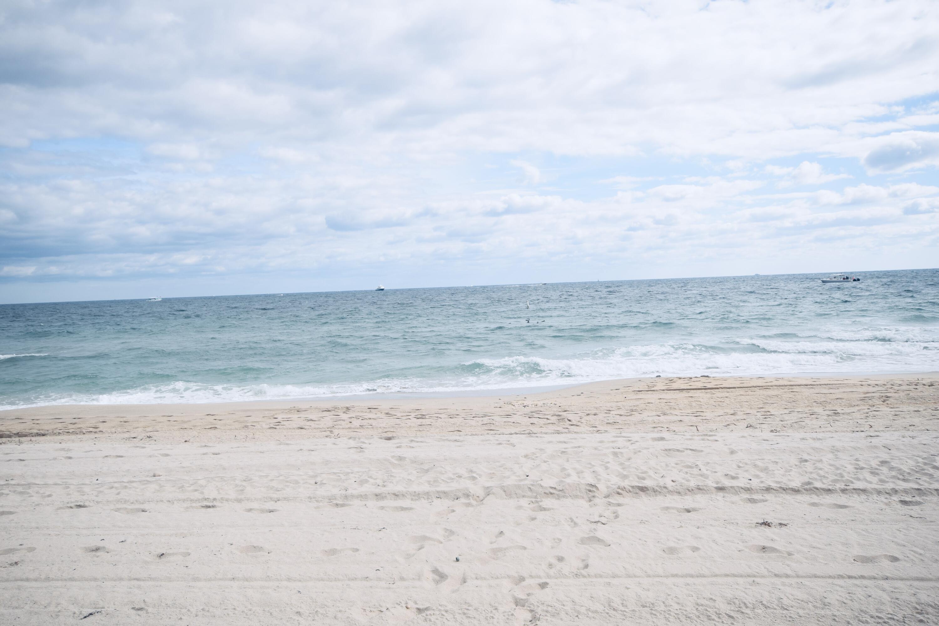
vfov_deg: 43.6
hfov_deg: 61.9
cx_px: 470
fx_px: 782
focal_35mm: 30
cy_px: 313
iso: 100
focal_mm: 20
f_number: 11
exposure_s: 1/200
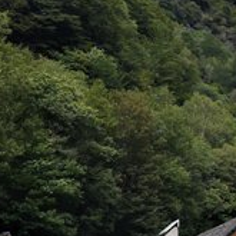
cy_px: 279
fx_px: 856
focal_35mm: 111
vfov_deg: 15.2
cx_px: 270
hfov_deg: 15.2
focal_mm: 18
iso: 320
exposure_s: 1/250
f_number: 8
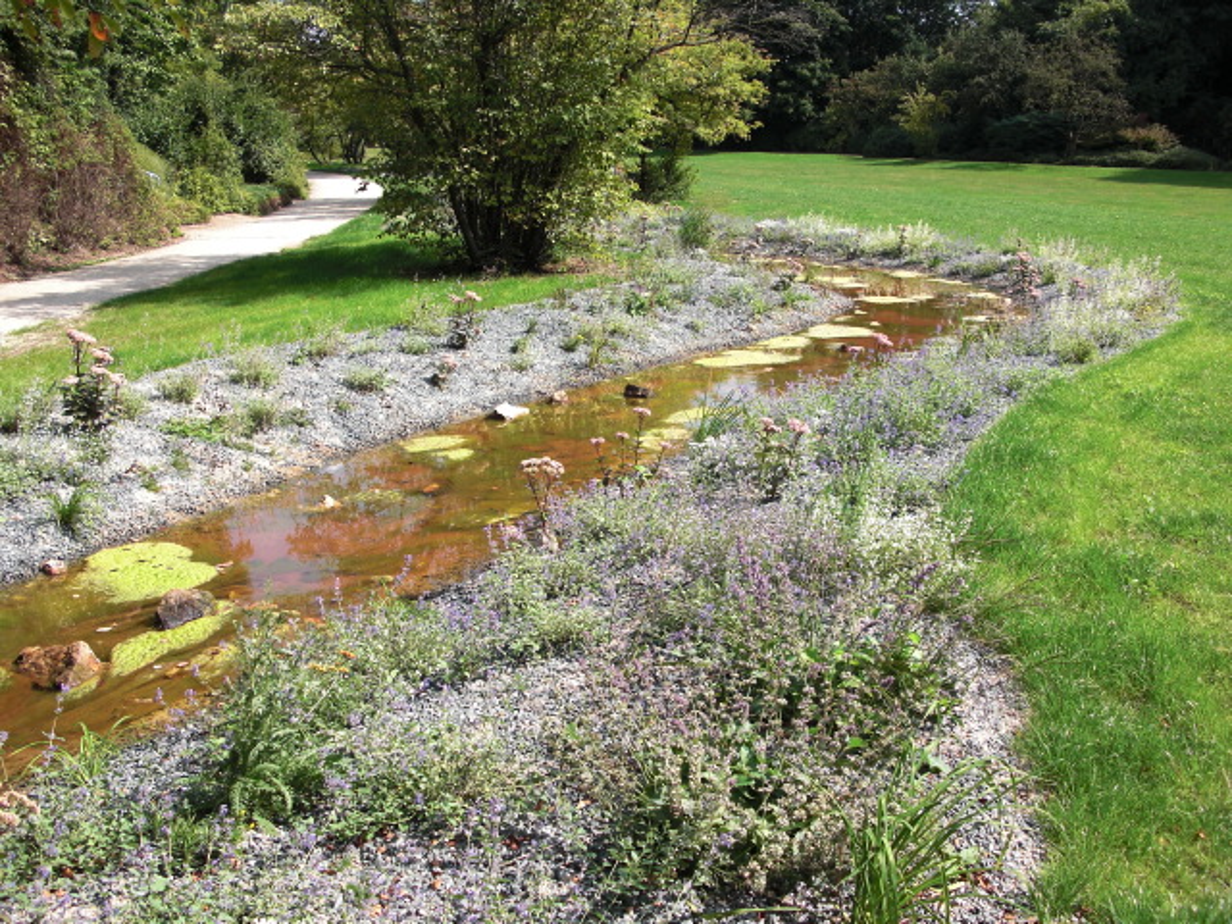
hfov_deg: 51.4
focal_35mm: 36
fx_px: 1281
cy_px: 462
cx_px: 616
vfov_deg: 39.7
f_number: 2.8
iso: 50
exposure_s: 1/500
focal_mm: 6.3
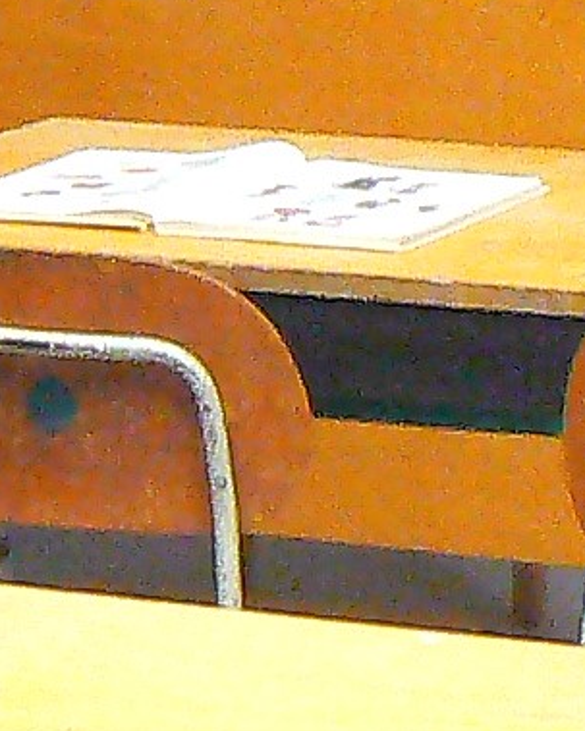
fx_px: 5651
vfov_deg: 7.4
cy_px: 64
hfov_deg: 5.9
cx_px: -97
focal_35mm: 261
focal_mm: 6
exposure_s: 1/25
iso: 400
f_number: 2.8
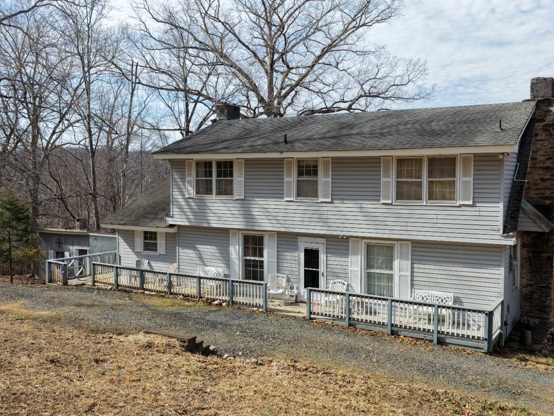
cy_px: 210
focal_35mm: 31
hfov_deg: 58.2
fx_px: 496
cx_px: 310
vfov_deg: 45.4
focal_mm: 14.45
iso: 250
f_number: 2.8
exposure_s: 1/1600
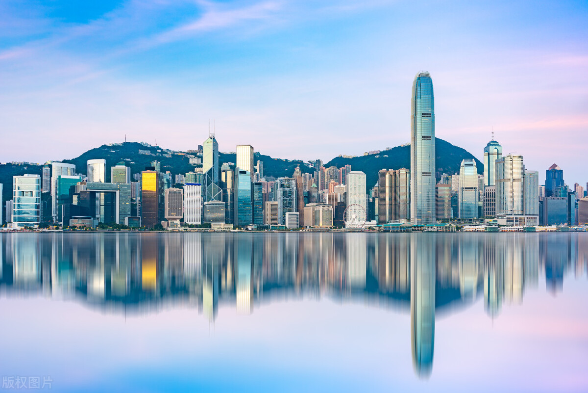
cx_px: 294
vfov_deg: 41.1
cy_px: 196
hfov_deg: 58.7
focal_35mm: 32
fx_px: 523
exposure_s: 25
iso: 64
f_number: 7.1
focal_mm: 32
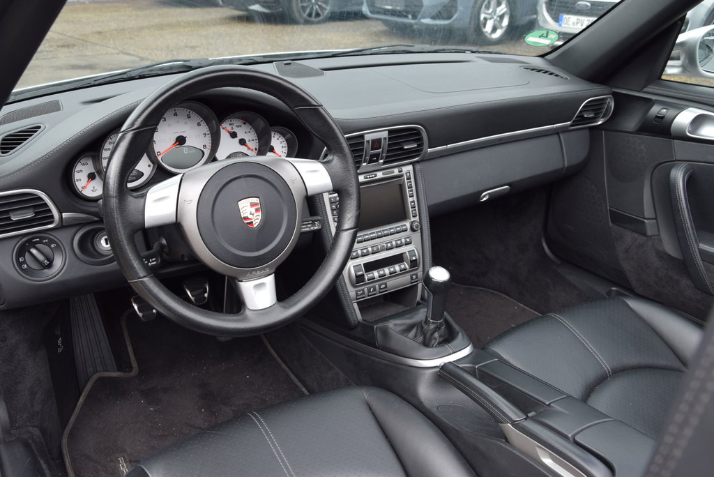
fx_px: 714
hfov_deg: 53.1
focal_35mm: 36
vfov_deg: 36.9
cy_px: 238
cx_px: 357
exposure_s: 1/160
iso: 400
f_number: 6.3
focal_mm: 24
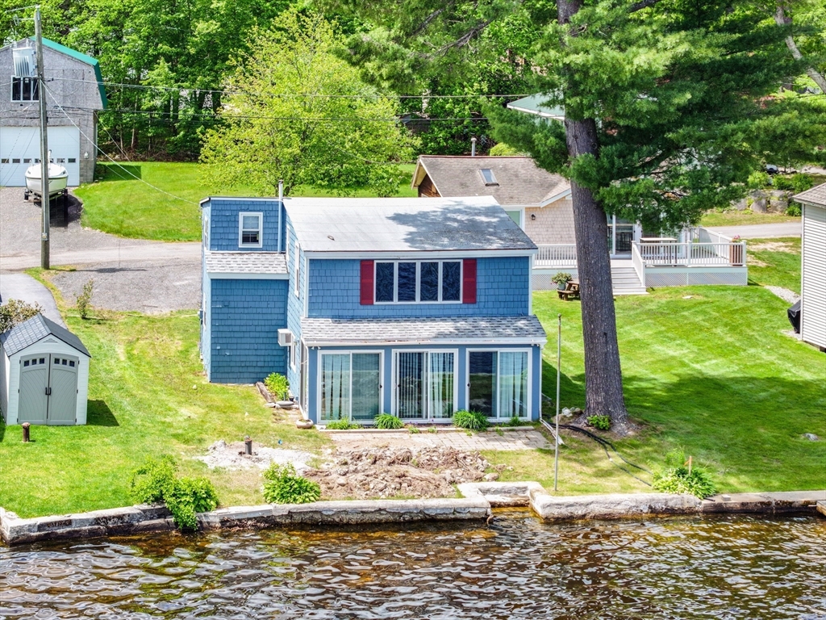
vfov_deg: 21.0
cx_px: 413
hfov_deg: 27.8
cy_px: 310
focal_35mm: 70
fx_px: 1670
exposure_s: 1/500
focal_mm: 19.35
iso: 130
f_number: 2.8
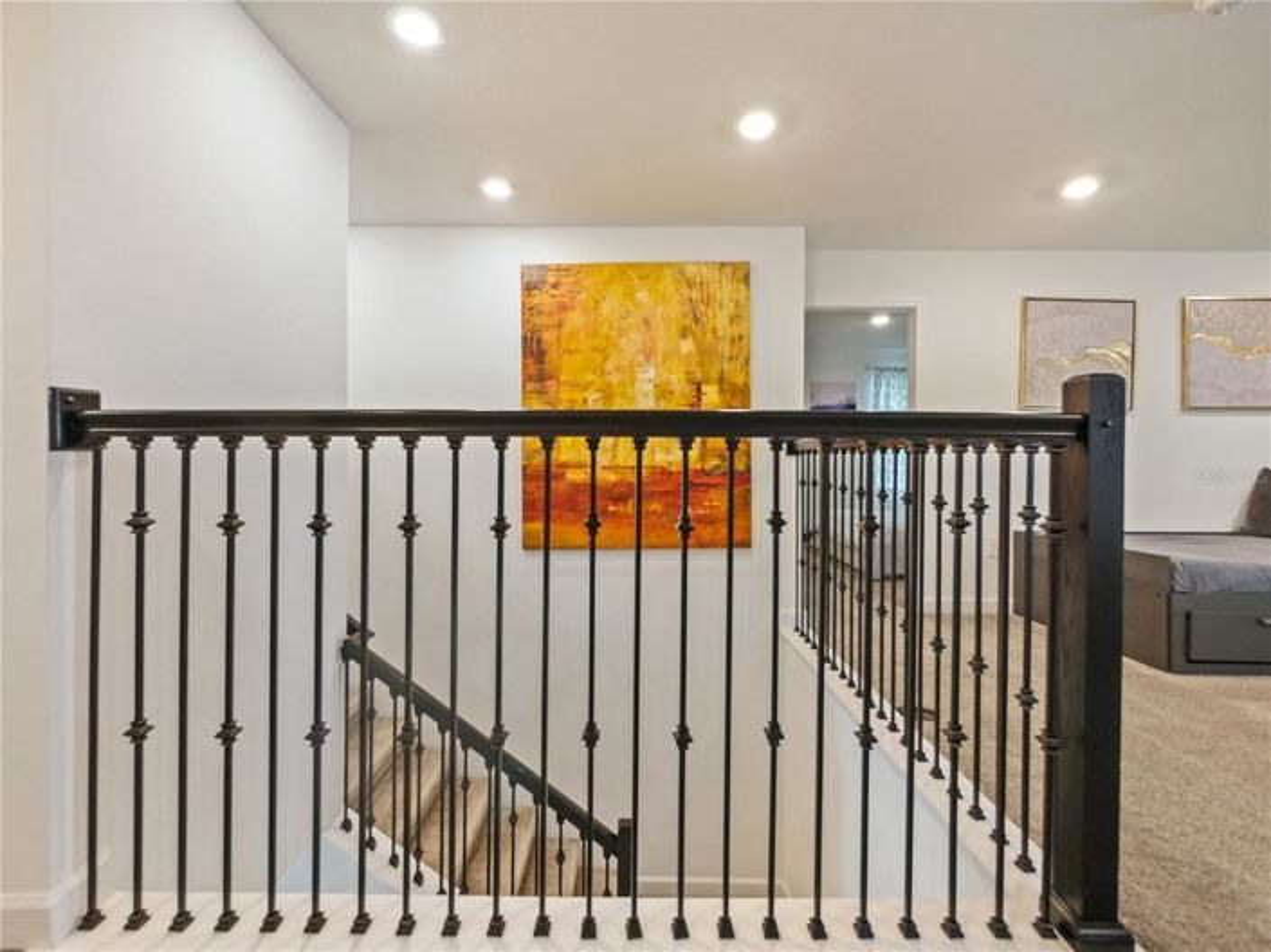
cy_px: 476
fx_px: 514
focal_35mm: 14
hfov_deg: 102.1
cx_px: 636
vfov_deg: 85.6
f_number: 4
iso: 2500
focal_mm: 7
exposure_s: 1/60
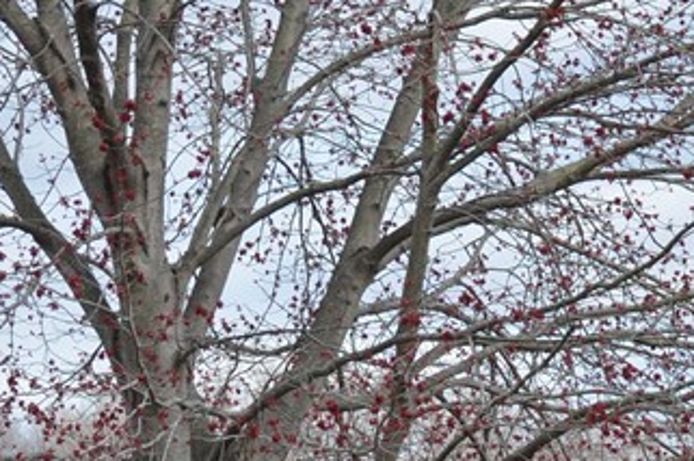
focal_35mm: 280
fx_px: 5384
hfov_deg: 7.4
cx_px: 656
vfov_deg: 4.9
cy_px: 605
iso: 140
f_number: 8
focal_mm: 55
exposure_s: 1/250
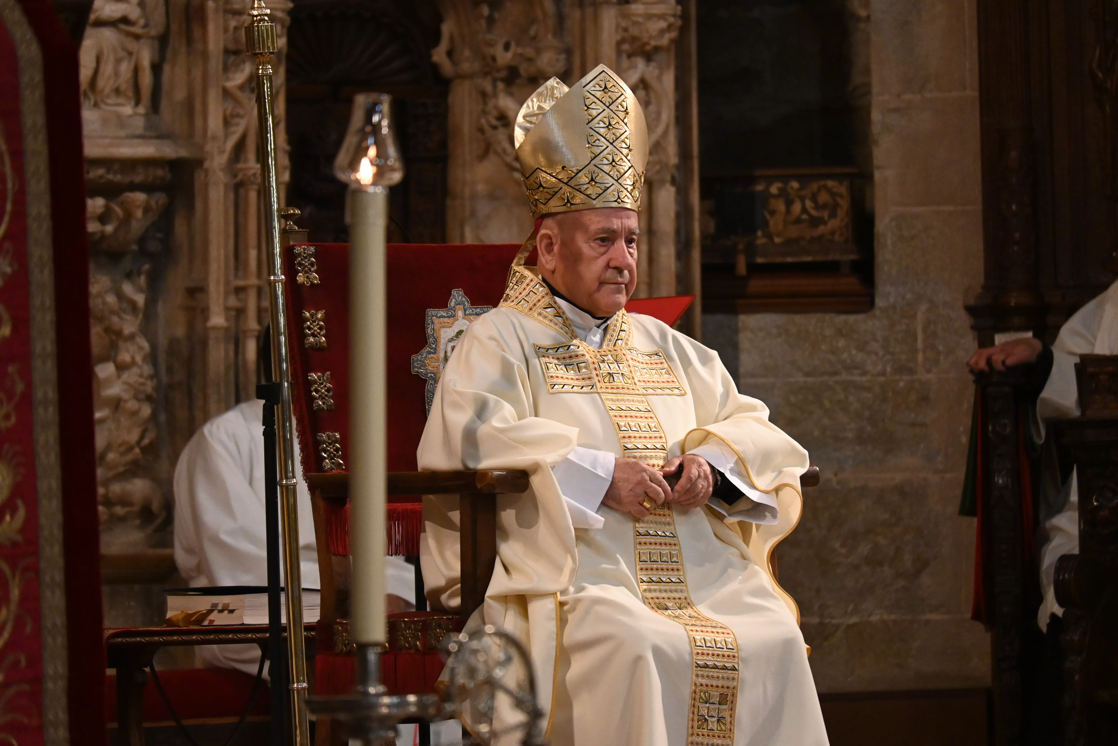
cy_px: 373
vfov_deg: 3.7
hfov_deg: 5.5
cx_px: 559
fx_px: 11645
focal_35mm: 375
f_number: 6.3
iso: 3200
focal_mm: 250
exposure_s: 1/160
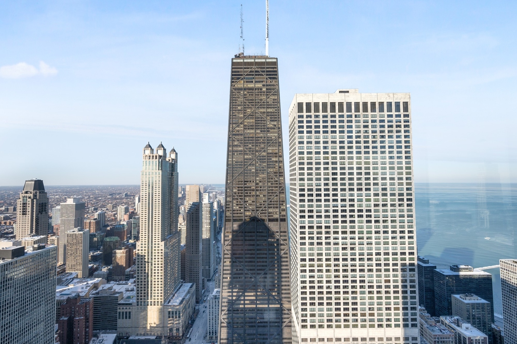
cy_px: 172
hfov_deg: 104.3
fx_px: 201
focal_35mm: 14
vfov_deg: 81.1
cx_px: 258
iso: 400
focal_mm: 14
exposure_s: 1/400
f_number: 8
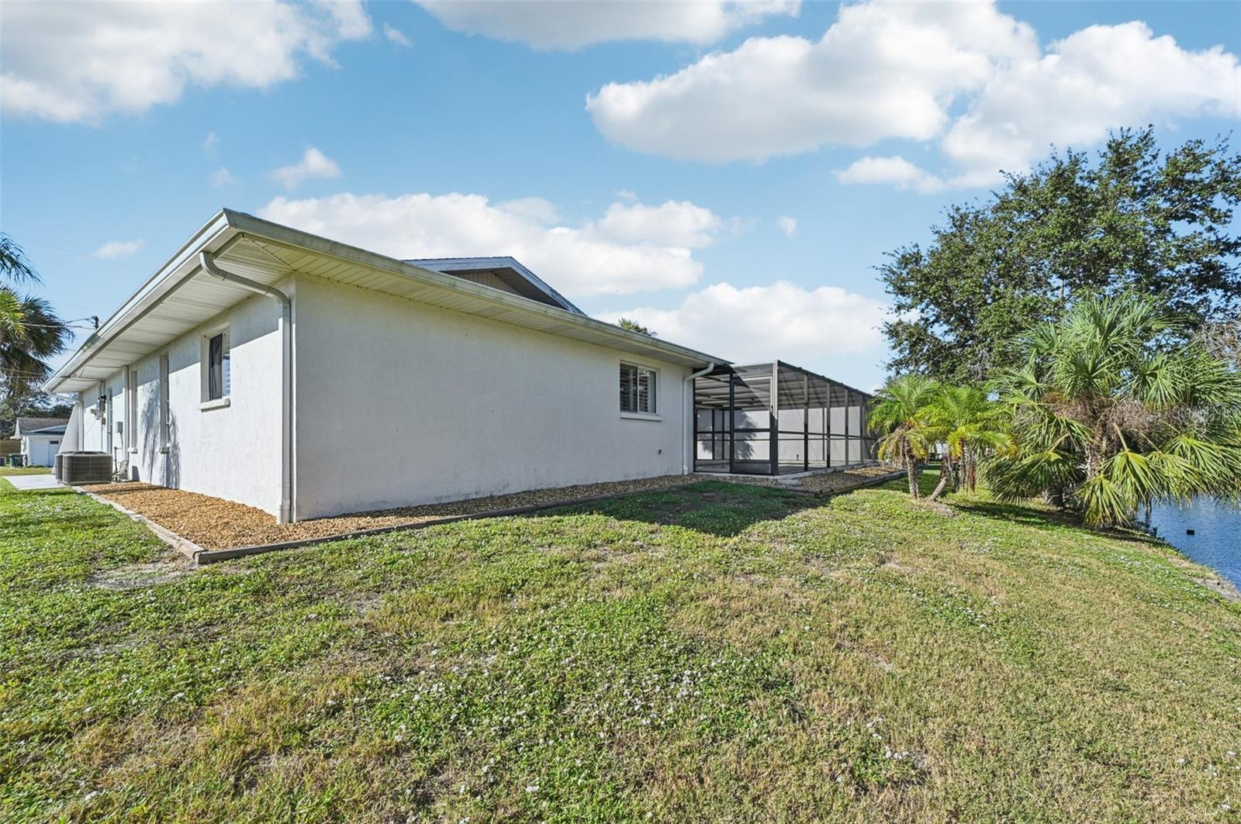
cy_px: 412
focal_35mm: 14
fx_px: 482
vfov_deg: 81.1
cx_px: 620
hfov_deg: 104.3
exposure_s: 1/1250
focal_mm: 14
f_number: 8
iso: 400
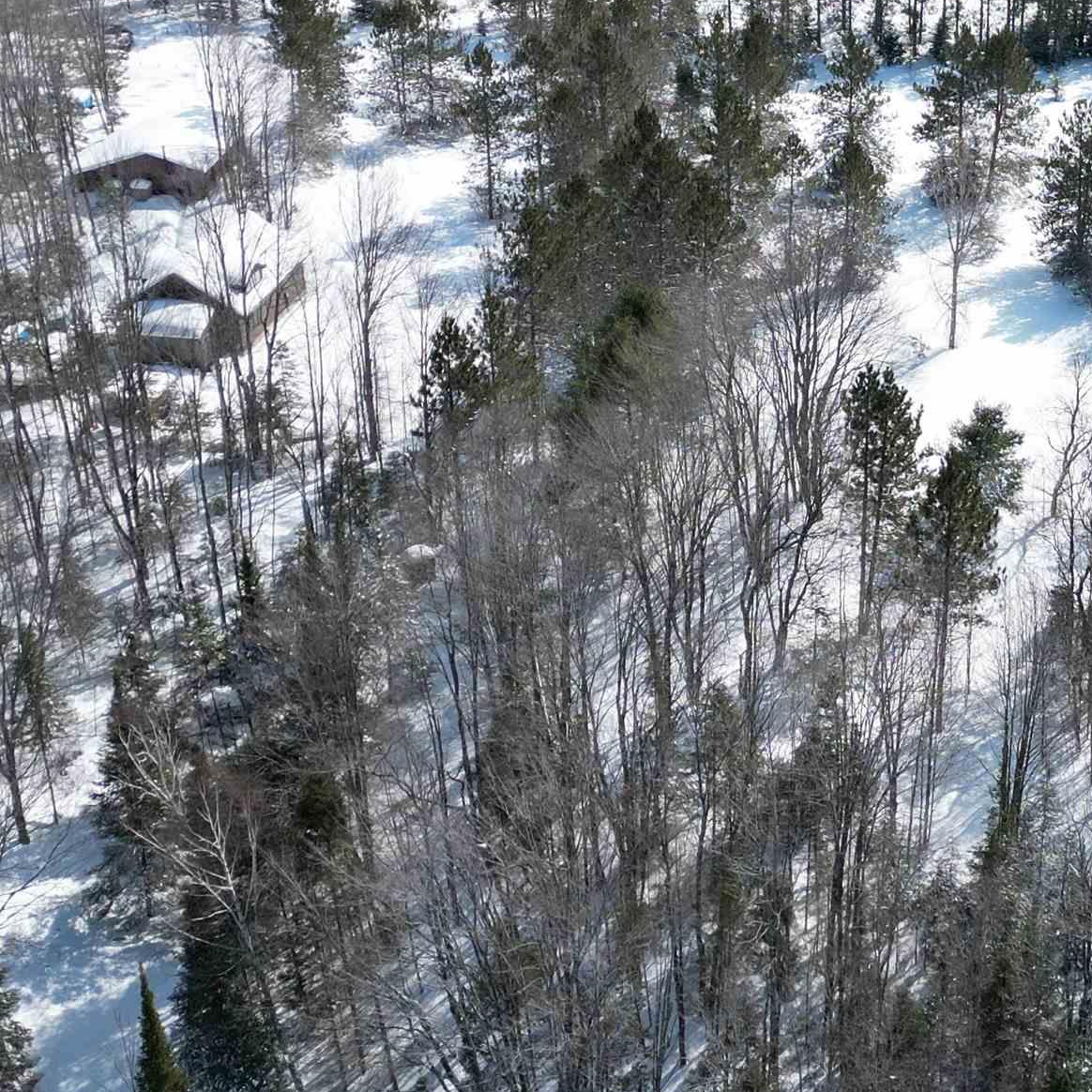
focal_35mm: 56
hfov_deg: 29.4
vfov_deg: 30.3
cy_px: 362
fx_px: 1999
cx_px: 961
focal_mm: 6.72
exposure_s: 1/3000
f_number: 1.7
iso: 200
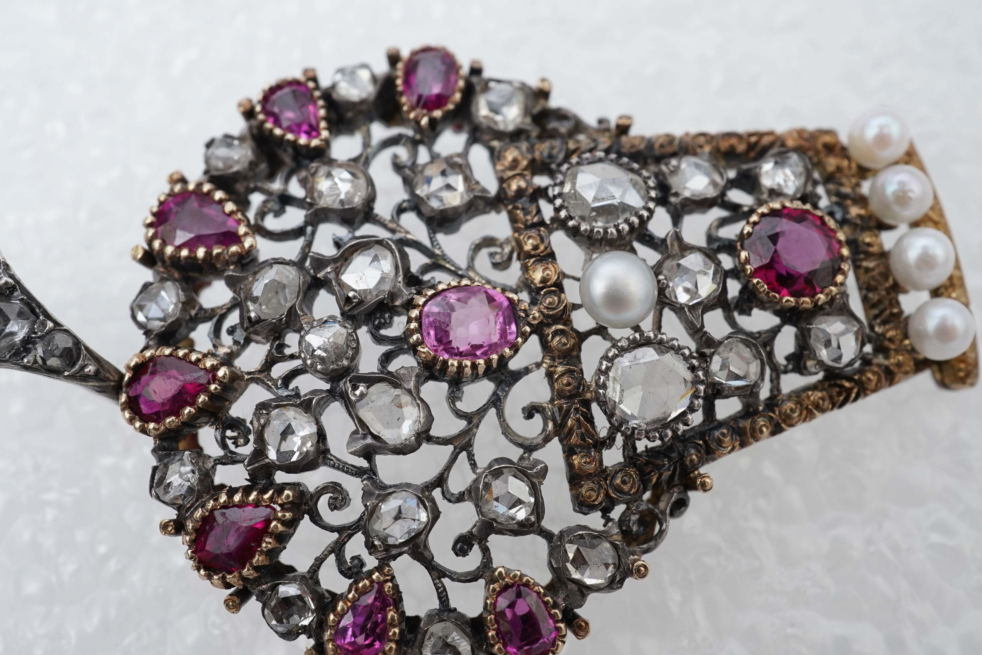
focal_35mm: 45
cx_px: 491
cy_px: 328
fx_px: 1227
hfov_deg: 43.6
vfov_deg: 29.9
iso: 800
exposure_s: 1/125
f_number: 20
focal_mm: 30
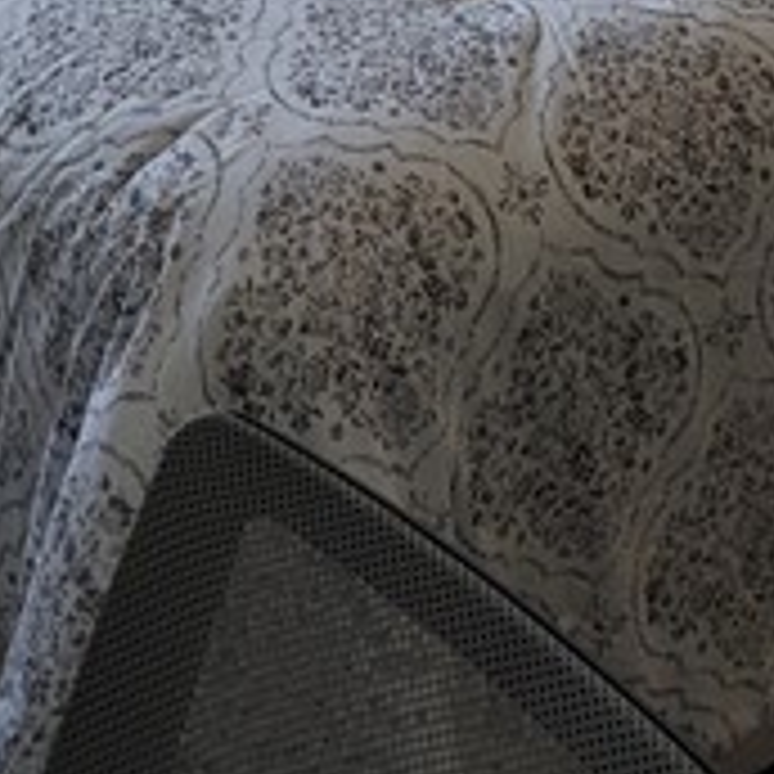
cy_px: -558
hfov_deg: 20.6
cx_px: 243
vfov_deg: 17.4
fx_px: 2125
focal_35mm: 84
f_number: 2.2
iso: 30
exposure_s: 1/120
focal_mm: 2.22
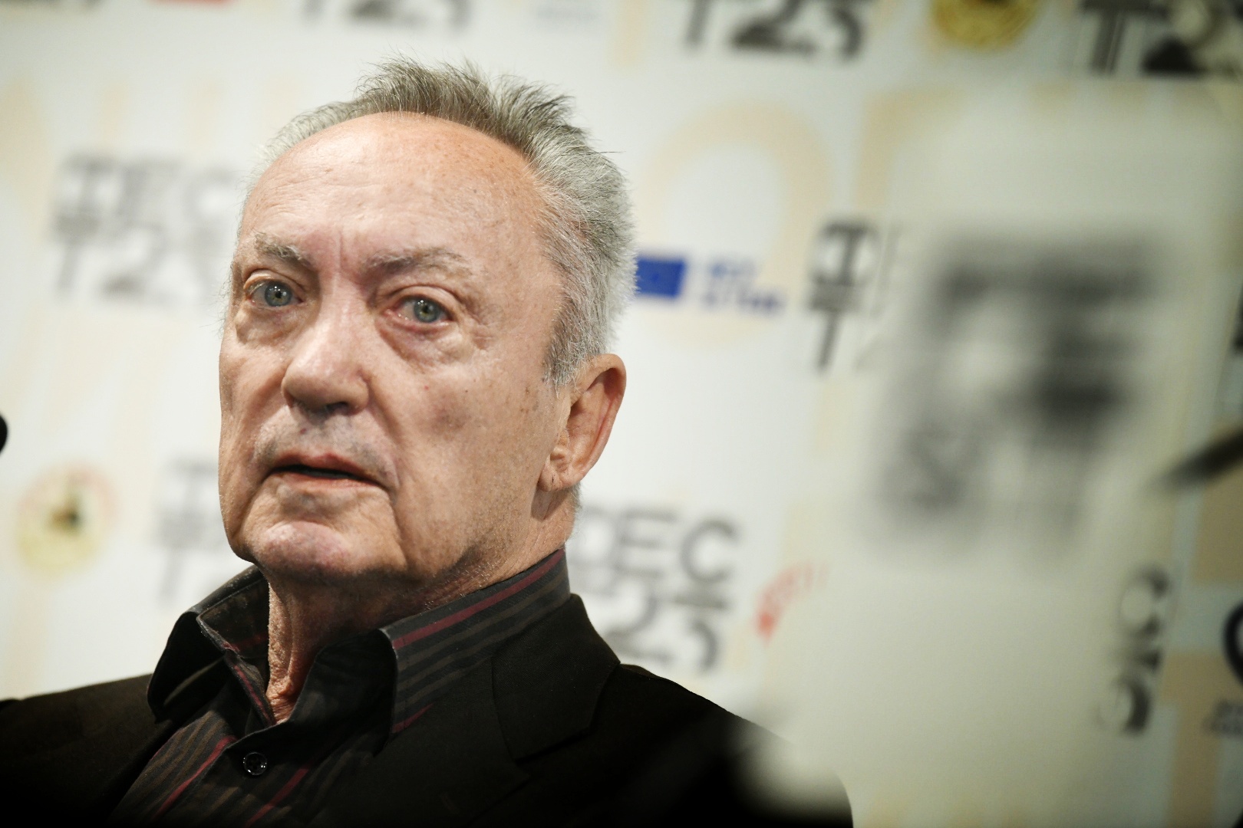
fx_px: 6905
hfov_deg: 10.3
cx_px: 622
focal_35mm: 200
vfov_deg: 6.9
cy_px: 414
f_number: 4
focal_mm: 200
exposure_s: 1/125
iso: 3200
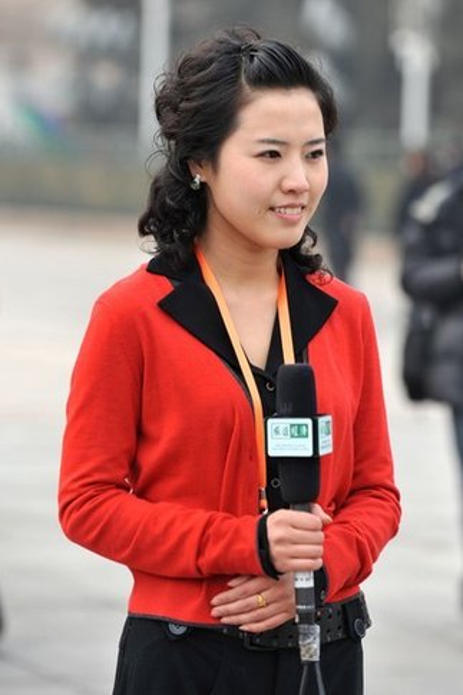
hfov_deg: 8.8
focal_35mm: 155
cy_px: 348
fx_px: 2992
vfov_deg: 13.3
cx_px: 232
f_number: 4.5
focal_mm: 155
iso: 280
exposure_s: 1/640
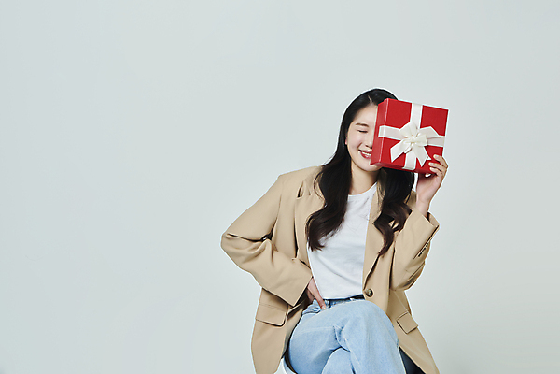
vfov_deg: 19.5
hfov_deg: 28.8
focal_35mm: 70
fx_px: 1089
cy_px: 187
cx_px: 280
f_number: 11
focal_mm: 70
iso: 100
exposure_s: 1/125
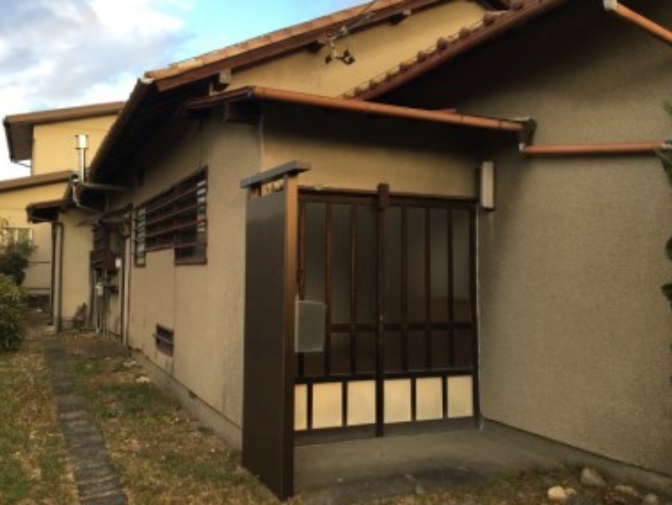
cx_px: 302
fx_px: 641
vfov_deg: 43.0
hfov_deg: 55.2
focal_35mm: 33
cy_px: 234
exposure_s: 1/184
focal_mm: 4.15
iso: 25
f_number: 2.2
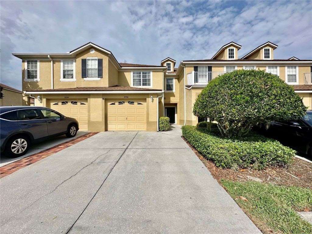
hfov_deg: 102.1
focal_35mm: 14
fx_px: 126
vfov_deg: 85.7
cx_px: 156
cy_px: 117
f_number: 2.2
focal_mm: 2.22
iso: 50
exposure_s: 1/4651
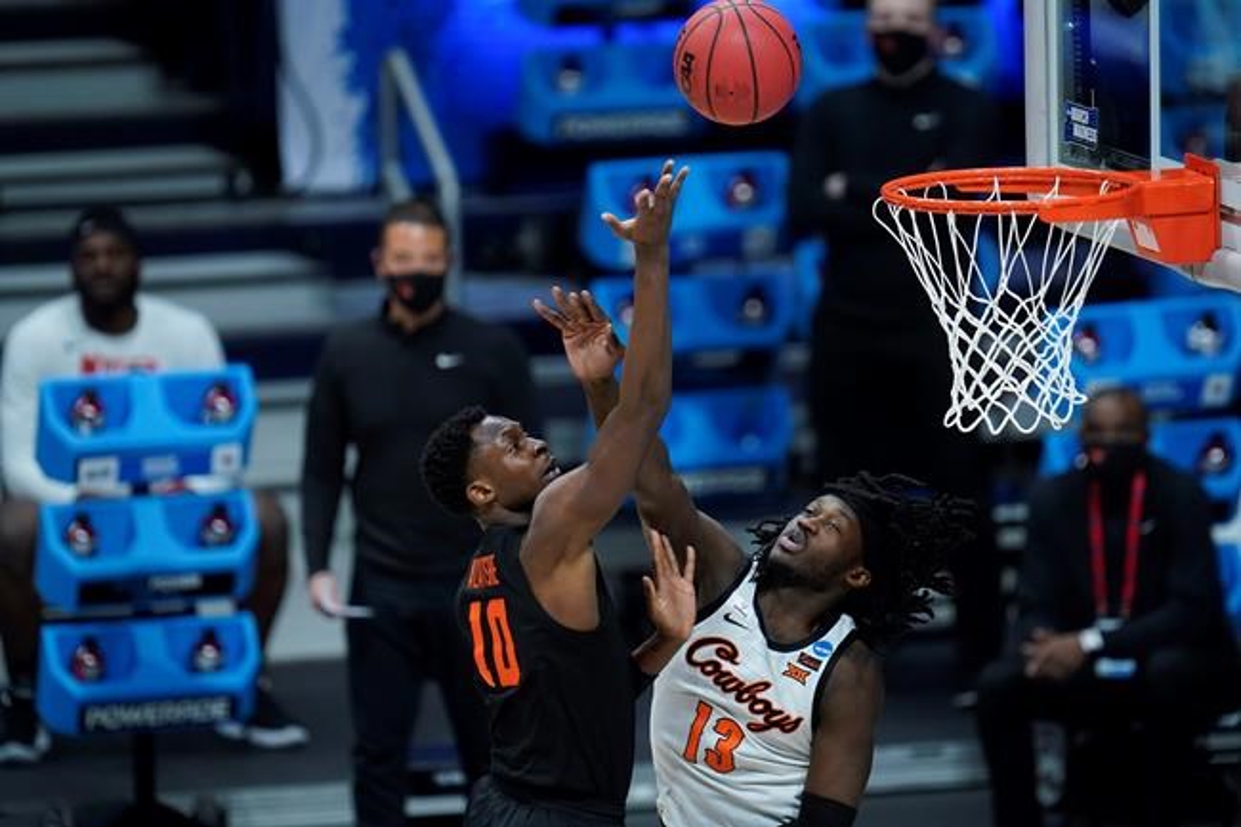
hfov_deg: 3.7
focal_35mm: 560
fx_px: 19298
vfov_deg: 2.5
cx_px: 620
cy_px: 414
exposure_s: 1/1000
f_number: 4
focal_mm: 560
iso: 4000
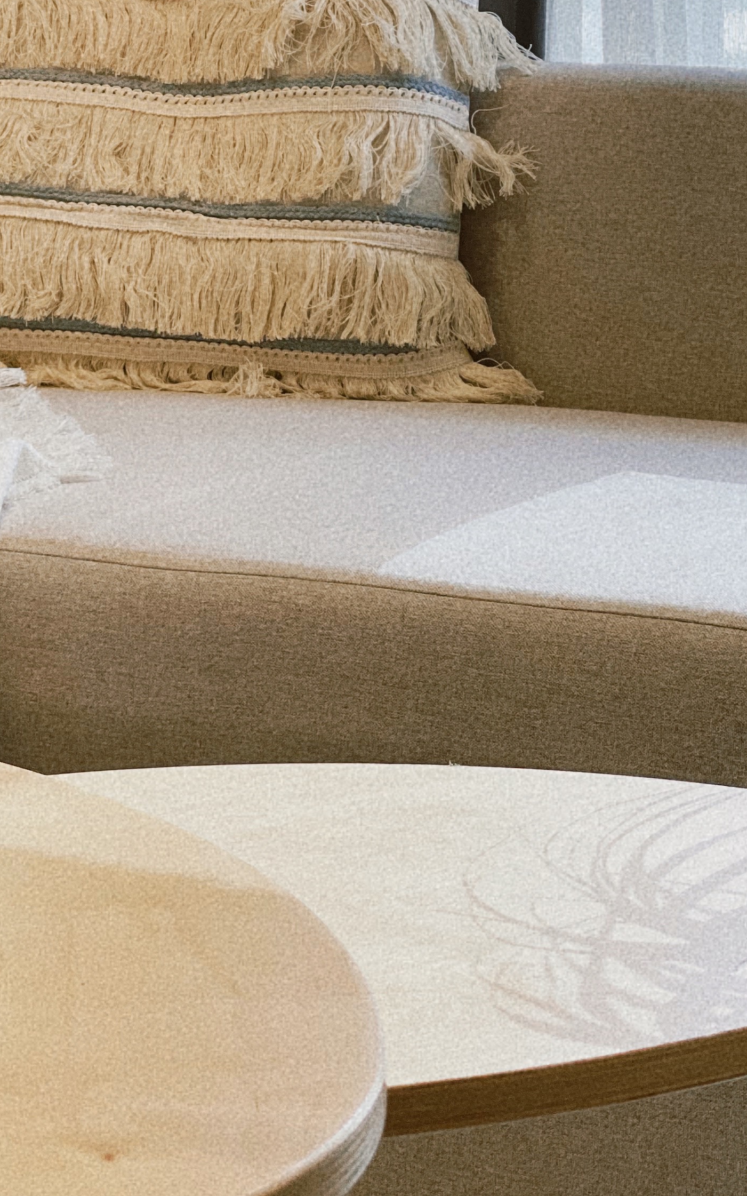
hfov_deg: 10.7
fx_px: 3974
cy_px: 522
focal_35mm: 122
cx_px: 315
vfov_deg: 17.1
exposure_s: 1/120
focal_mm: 7.5
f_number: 2.2
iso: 160
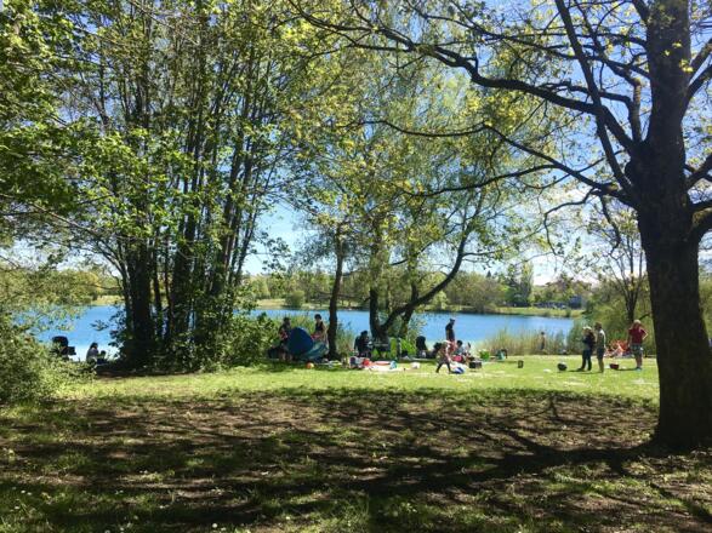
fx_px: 596
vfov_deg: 48.2
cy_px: 266
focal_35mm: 29
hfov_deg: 61.7
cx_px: 356
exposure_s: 1/905
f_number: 2.2
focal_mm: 4.15
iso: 25
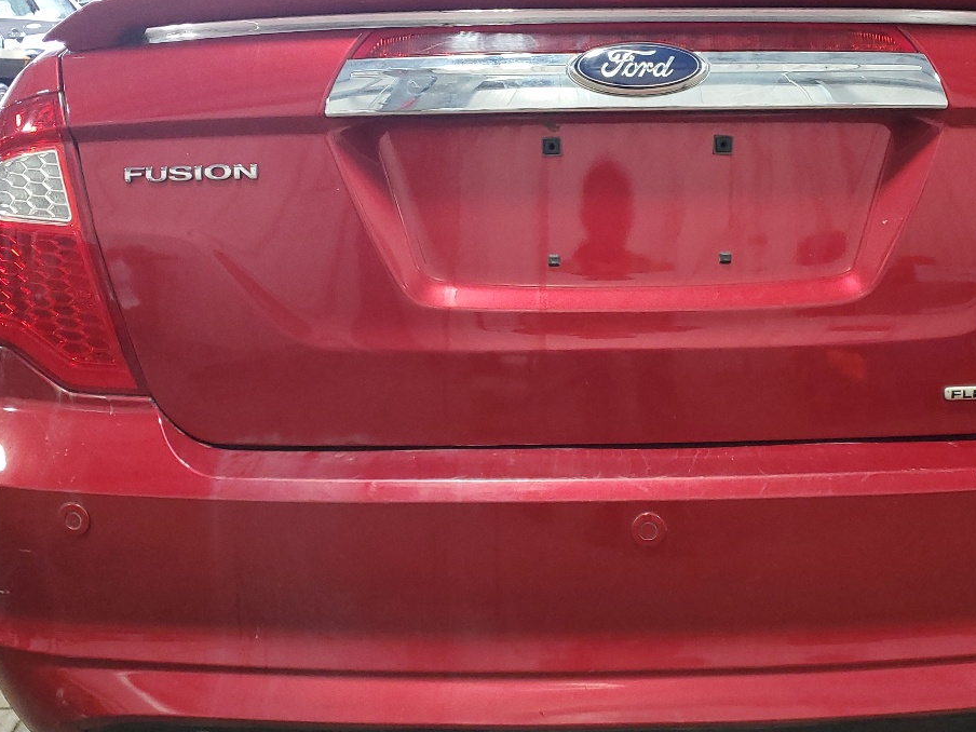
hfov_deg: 40.8
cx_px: 642
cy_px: 317
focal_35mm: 46
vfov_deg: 31.5
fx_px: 1297
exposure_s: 1/60.2
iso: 164
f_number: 1.5
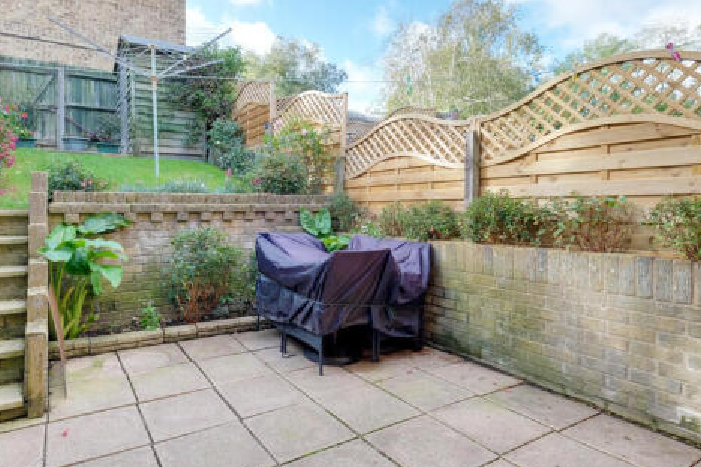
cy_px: 216
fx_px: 409
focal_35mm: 21
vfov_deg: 59.4
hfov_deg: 80.5
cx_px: 288
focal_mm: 10
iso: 400
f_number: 9
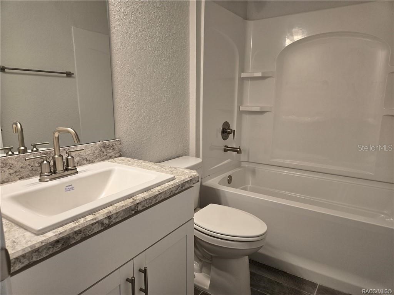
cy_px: 148
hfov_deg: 73.9
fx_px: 262
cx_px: 197
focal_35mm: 23
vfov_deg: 58.9
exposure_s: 1/120
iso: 125
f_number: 1.8
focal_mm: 5.4
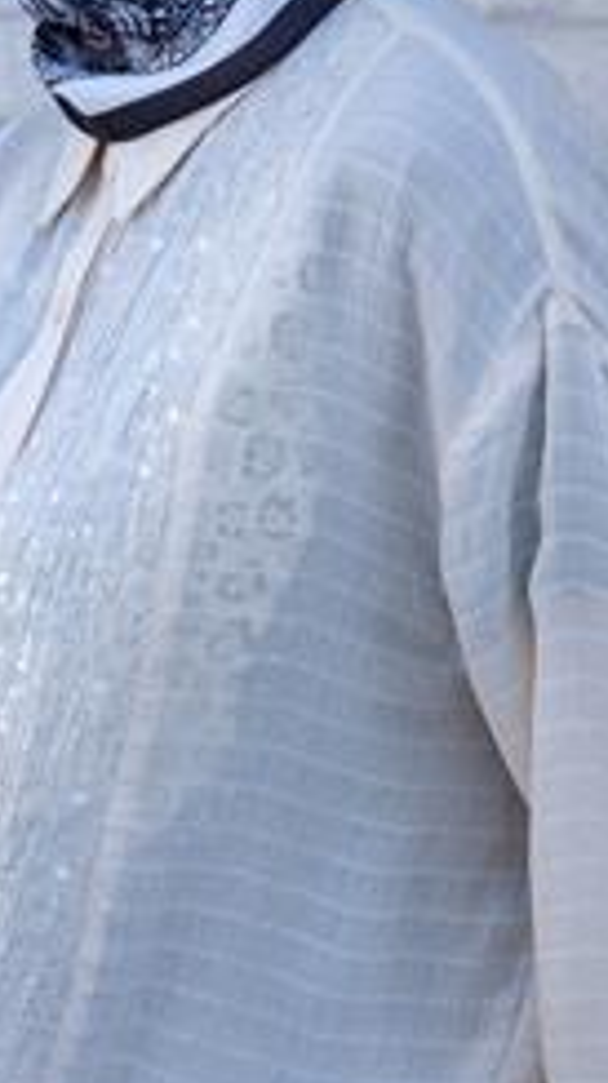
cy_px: 264
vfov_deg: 16.3
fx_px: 3760
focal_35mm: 131
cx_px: 93
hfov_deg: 9.2
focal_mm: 70
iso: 320
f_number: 7.1
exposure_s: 1/125
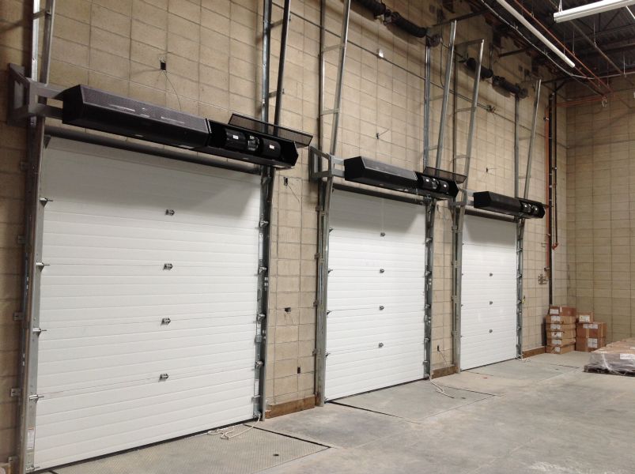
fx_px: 641
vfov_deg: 40.6
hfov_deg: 52.7
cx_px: 318
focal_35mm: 35
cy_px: 237
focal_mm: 4.28
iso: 64
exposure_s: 1/30
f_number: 2.4
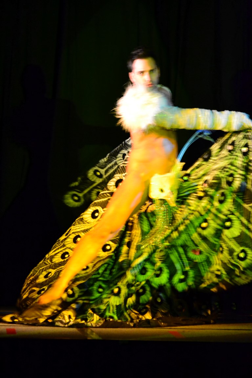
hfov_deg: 9.0
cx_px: 126
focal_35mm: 153
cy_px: 189
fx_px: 1606
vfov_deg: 13.4
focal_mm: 102
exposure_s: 1/60
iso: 3200
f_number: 4.5
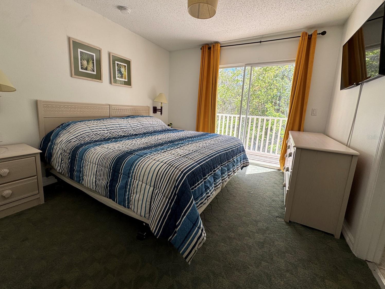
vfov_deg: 81.7
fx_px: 167
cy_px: 137
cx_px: 185
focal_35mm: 15
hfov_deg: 98.1
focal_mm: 2.22
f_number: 2.2
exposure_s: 1/105
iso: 40
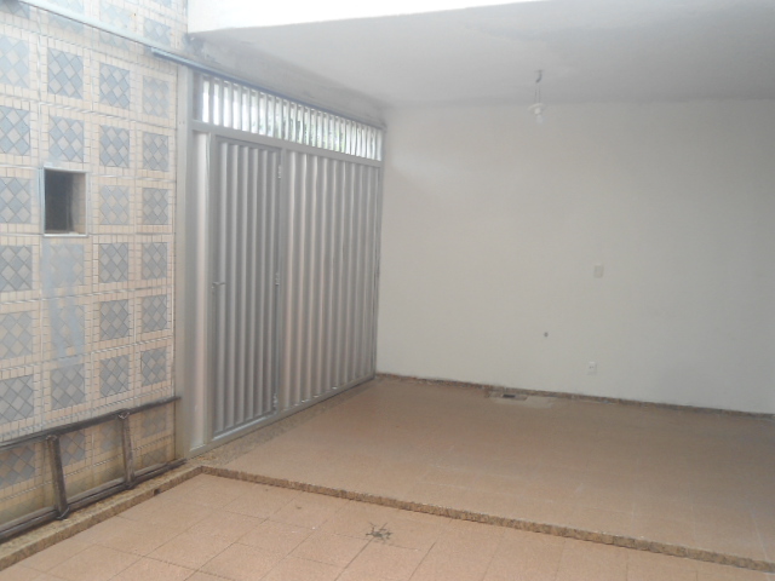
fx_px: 694
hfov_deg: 58.4
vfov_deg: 45.4
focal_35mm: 31
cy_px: 290
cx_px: 388
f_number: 3
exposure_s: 1/160
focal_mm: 5.6
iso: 80
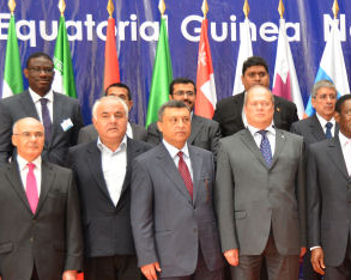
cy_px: 169
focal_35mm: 92
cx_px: 332
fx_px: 955
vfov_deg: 16.7
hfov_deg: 20.3
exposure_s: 1/60
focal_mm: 32
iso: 800
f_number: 4.2
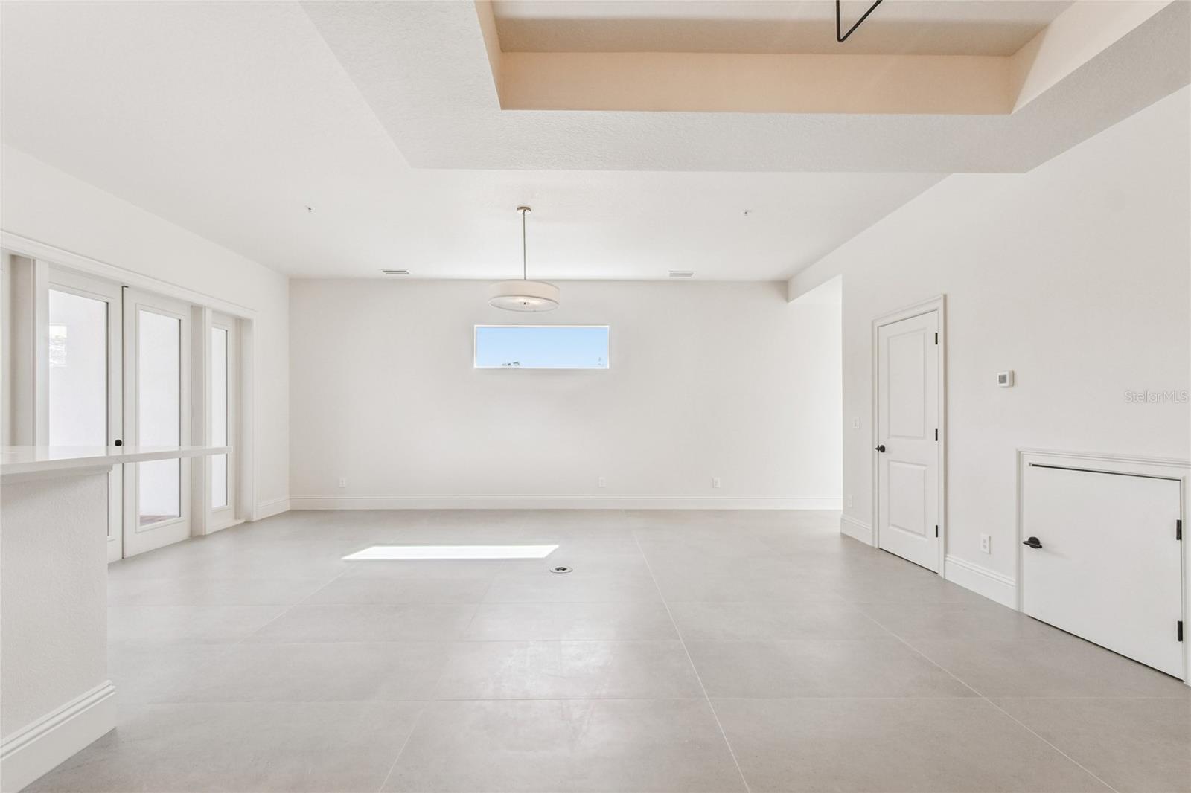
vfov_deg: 77.3
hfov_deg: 100.4
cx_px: 596
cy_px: 396
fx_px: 496
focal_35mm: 15
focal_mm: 10
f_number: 7.1
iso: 100
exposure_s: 1/400
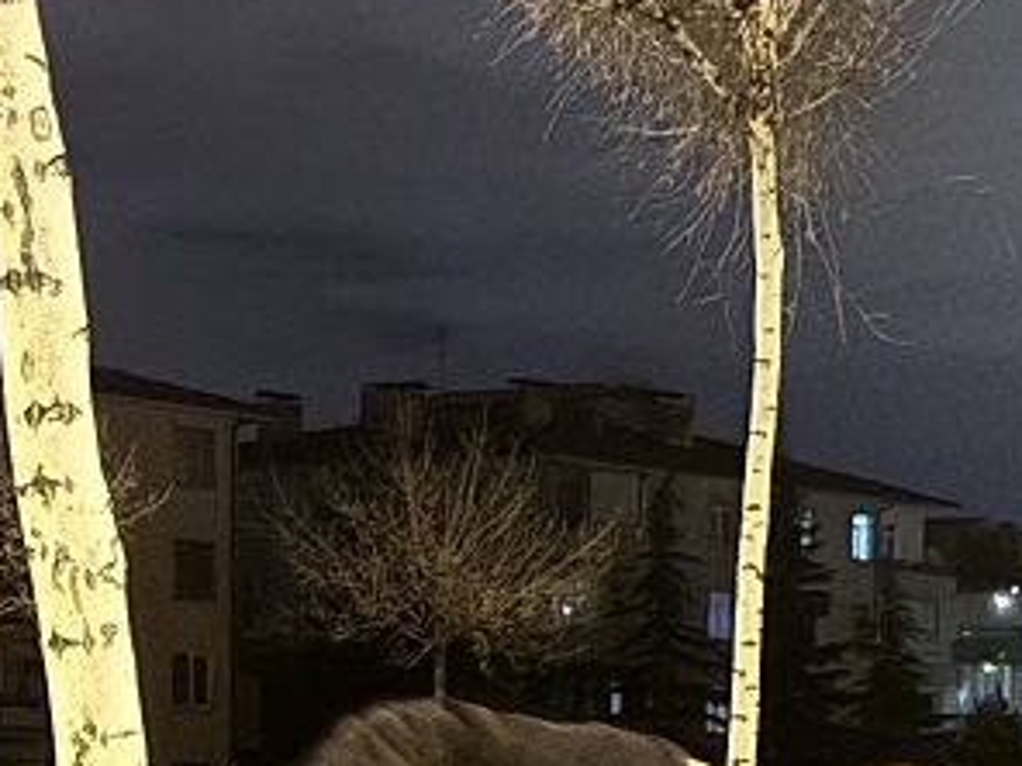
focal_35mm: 131
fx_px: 3868
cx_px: 1200
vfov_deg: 11.1
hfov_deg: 14.6
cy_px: 880
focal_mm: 6.76
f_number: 1.78
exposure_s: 1/25
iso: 1600
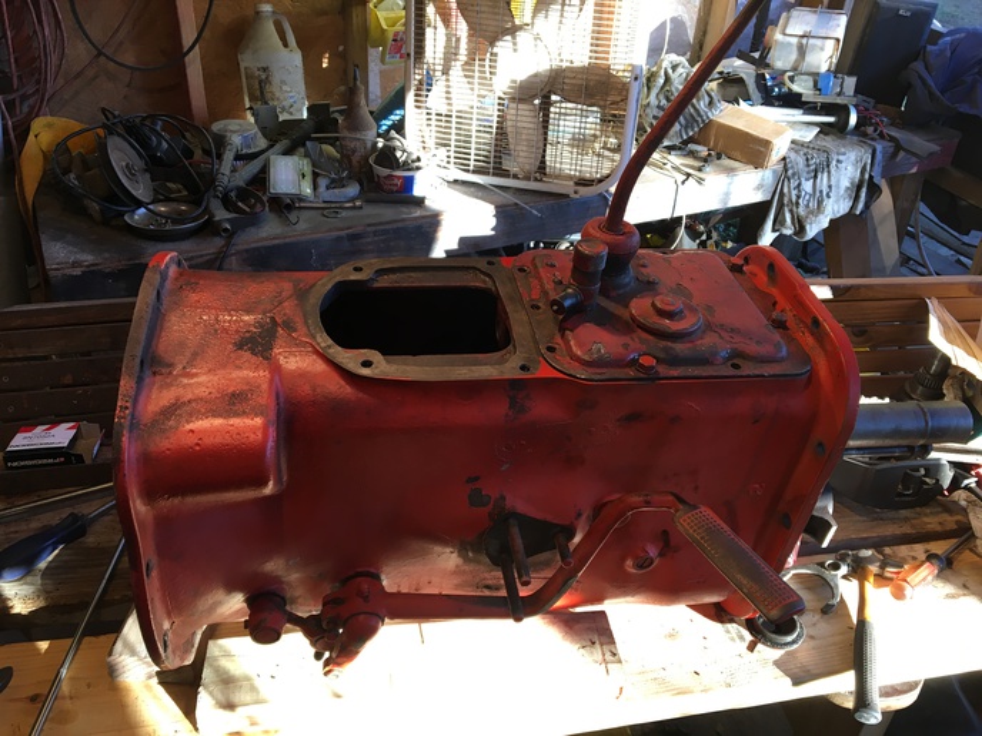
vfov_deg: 48.2
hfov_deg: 61.7
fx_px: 823
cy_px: 368
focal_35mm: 29
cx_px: 491
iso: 25
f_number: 2.2
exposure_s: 1/40
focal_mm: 4.15
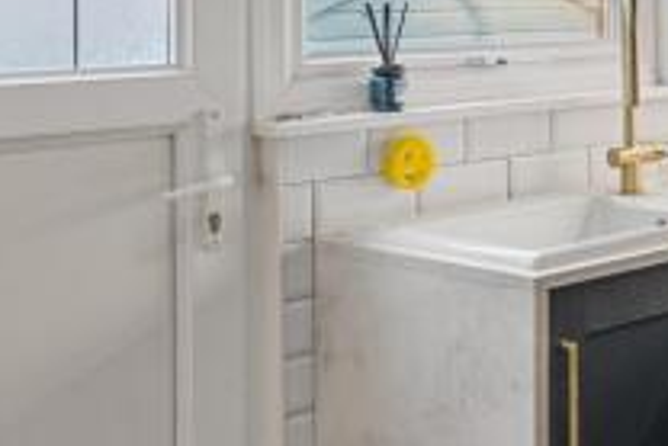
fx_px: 1281
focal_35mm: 69
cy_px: 56
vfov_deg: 19.5
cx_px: 1021
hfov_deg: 23.1
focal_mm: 14
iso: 640
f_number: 8
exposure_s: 1/5
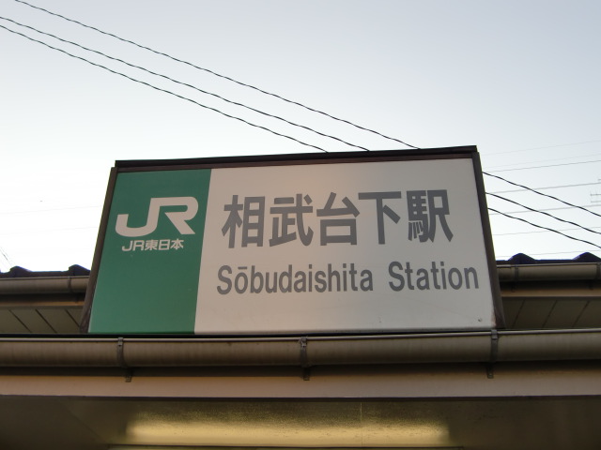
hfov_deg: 47.9
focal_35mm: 39
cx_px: 300
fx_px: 677
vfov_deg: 36.8
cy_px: 225
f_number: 3
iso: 64
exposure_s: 1/320
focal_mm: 6.9
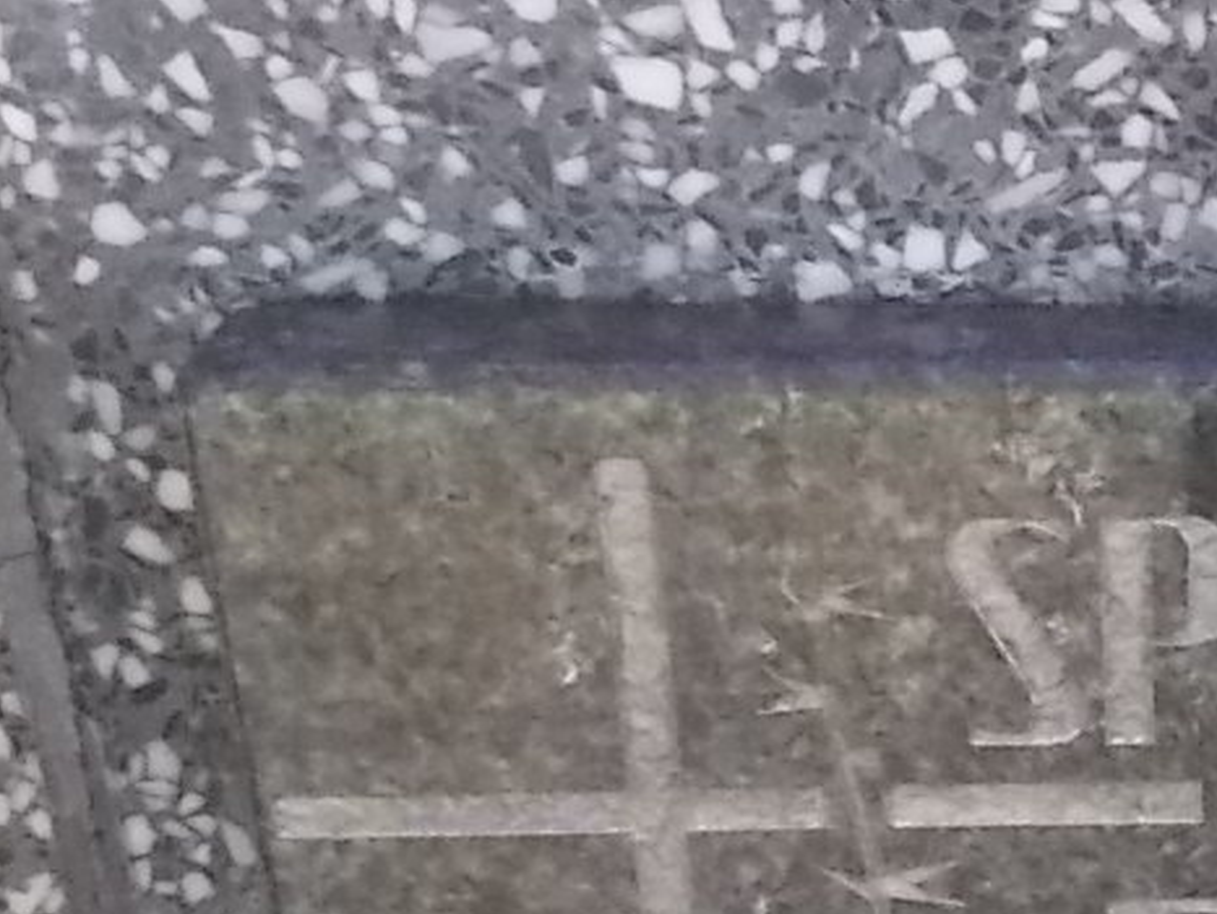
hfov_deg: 20.1
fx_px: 3131
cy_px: 888
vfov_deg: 16.3
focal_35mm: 89
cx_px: 1595
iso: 400
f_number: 3.2
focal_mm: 4.6
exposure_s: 1/400
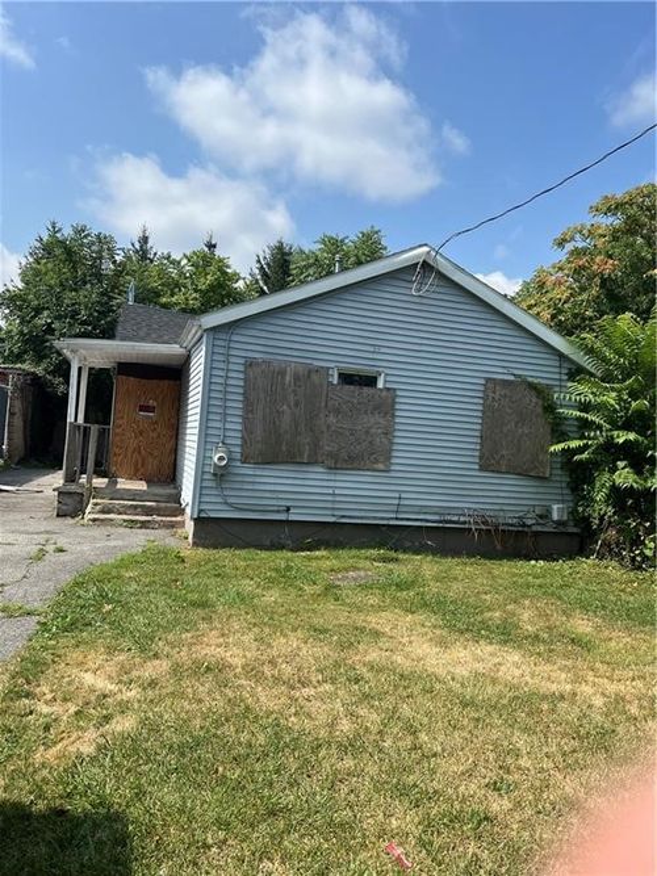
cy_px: 438
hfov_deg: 53.0
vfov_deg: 67.3
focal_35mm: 26
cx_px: 328
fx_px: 658
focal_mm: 5.7
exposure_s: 1/4444
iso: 50
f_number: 1.5
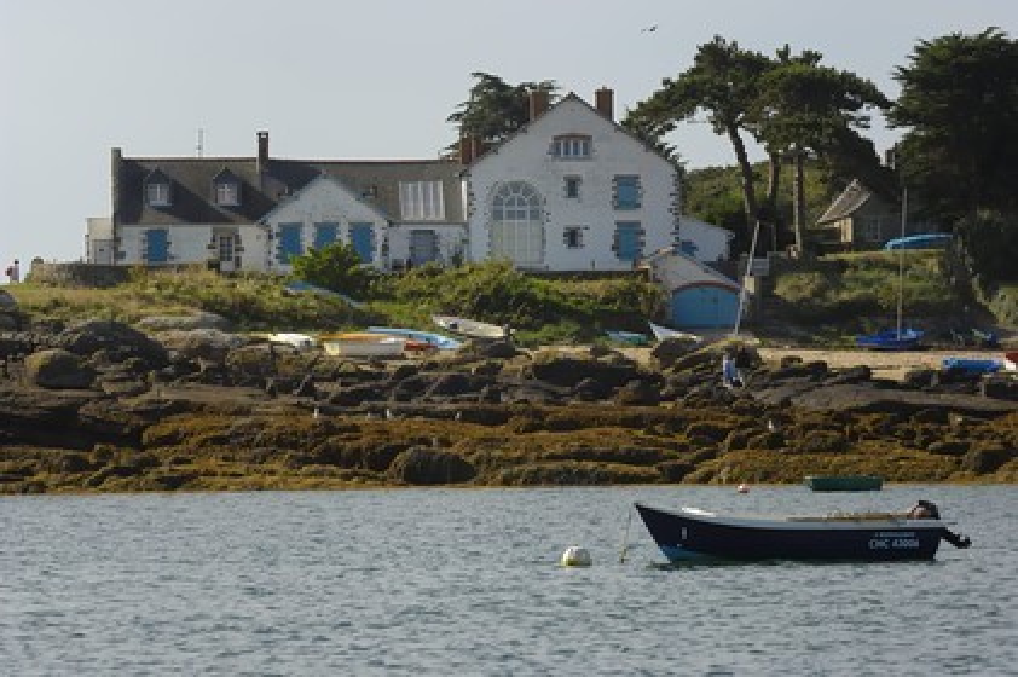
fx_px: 5722
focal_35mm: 202
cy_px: 338
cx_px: 509
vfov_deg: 6.8
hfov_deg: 10.2
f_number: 5.6
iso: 100
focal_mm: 135
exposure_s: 1/320
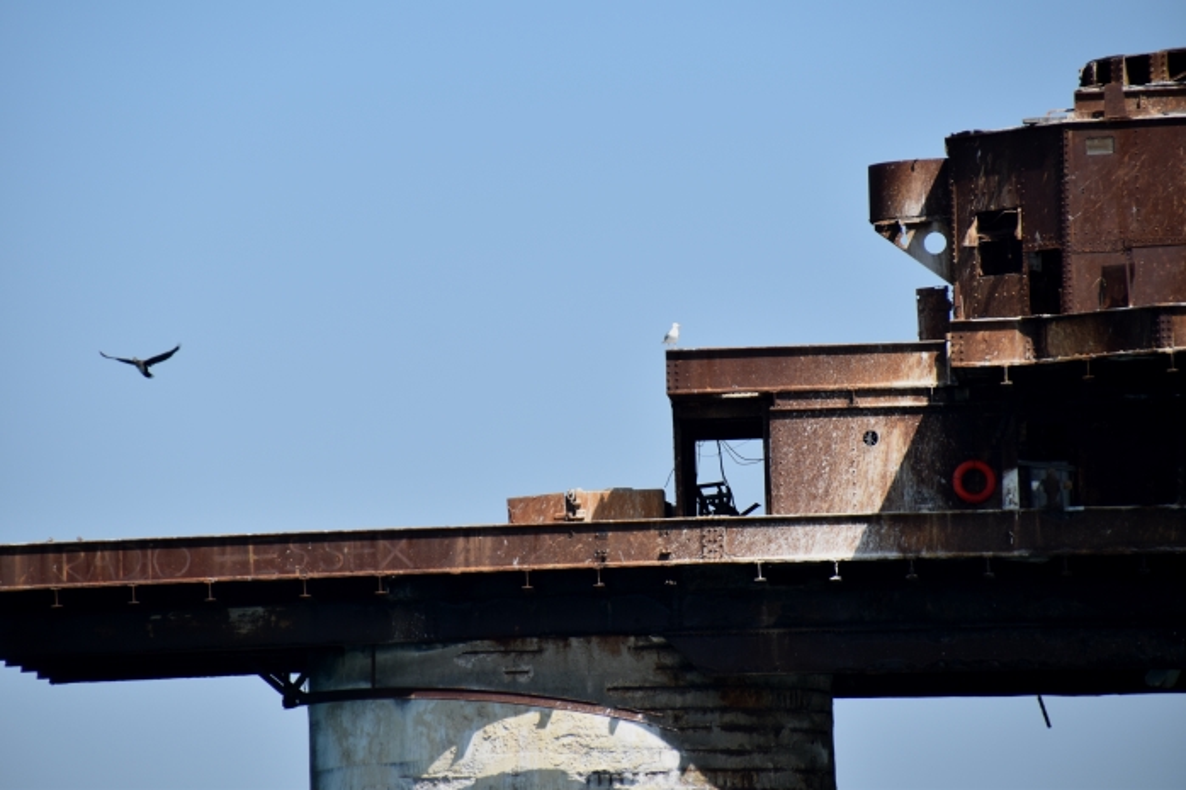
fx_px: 10374
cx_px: 593
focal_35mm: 315
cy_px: 395
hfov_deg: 6.5
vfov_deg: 4.4
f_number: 7.1
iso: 200
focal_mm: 210
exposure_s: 1/800
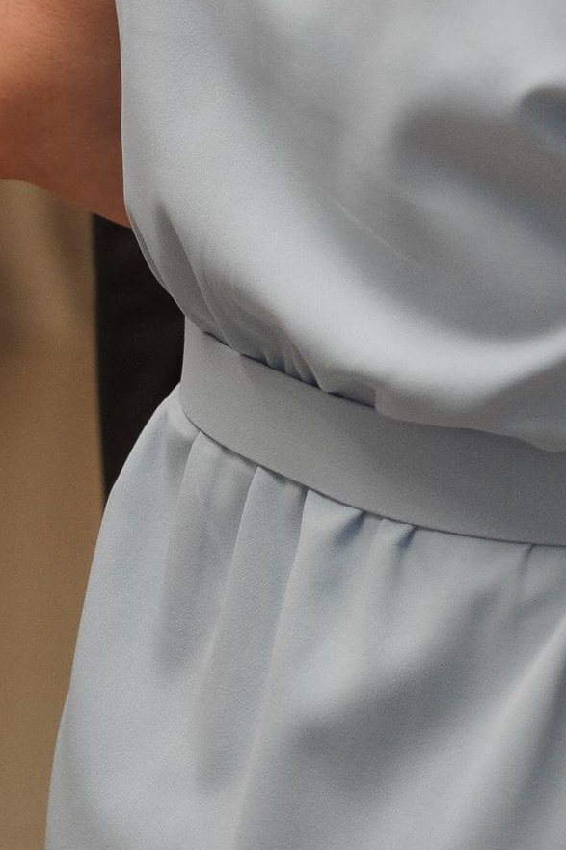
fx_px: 5143
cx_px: 1187
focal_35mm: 218
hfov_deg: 6.1
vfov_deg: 9.2
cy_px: -381
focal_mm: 50
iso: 640
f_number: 1.8
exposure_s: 1/640
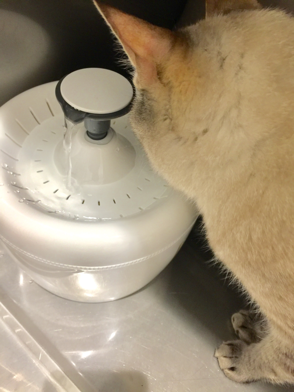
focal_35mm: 29
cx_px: 147
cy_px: 196
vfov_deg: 61.7
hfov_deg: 48.2
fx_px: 328
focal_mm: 4.15
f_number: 2.2
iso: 40
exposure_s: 1/15
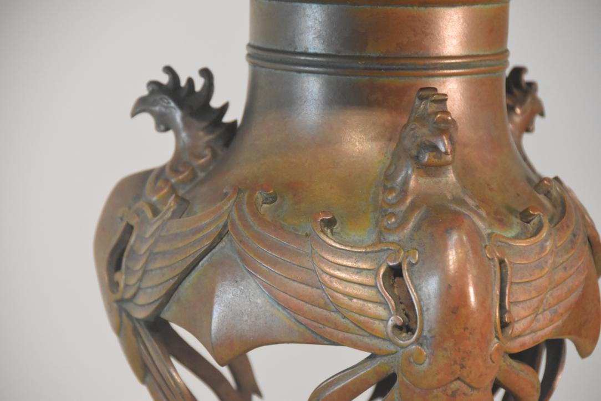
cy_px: 200
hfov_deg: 8.9
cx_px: 300
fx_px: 3882
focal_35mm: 232
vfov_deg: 5.9
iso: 4500
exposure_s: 1/125
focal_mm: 155
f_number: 6
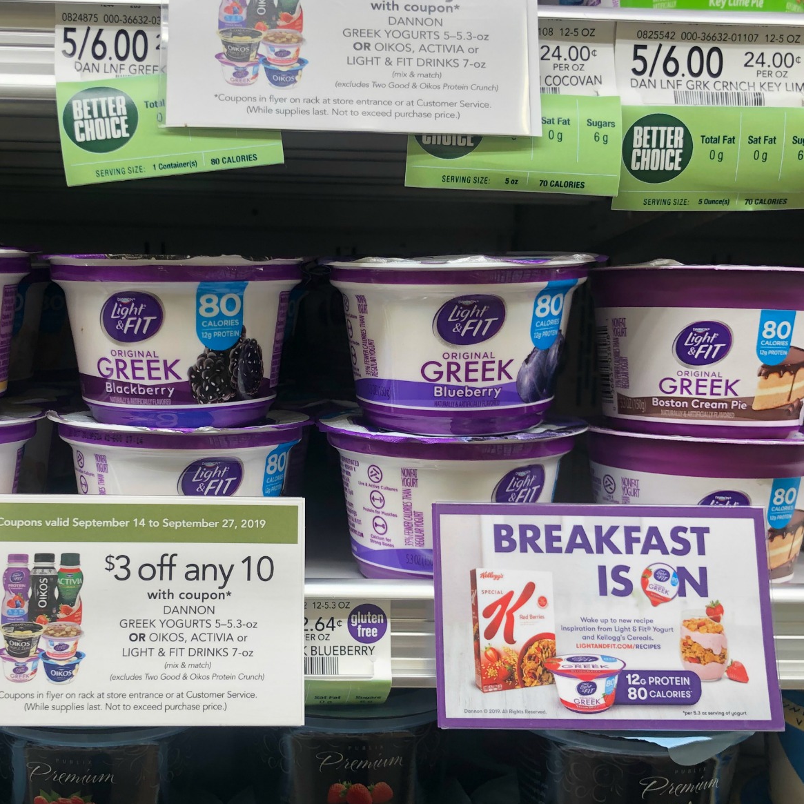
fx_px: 893
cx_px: 308
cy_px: 409
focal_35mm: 34
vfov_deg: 48.4
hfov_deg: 48.1
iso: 50
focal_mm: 4
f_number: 1.8
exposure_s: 1/120
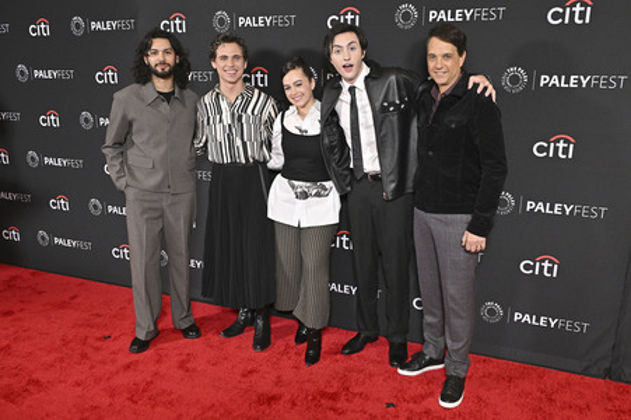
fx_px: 508
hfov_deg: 63.7
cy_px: 210
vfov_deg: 44.9
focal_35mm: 29
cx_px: 316
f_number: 5.6
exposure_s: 1/250
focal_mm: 29
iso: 2500
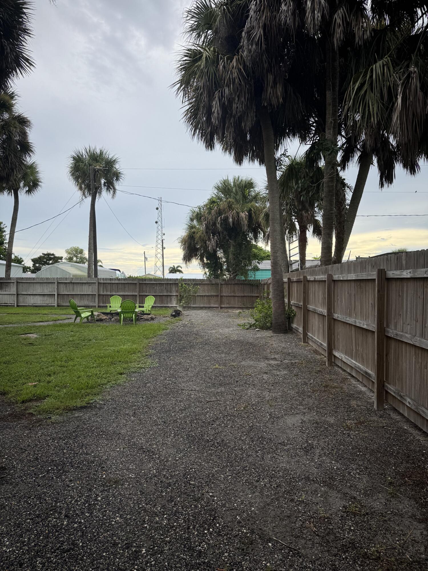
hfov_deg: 56.8
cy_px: 286
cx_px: 214
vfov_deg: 71.6
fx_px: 396
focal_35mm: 24
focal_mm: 6.76
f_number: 1.78
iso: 80
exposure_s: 1/1721
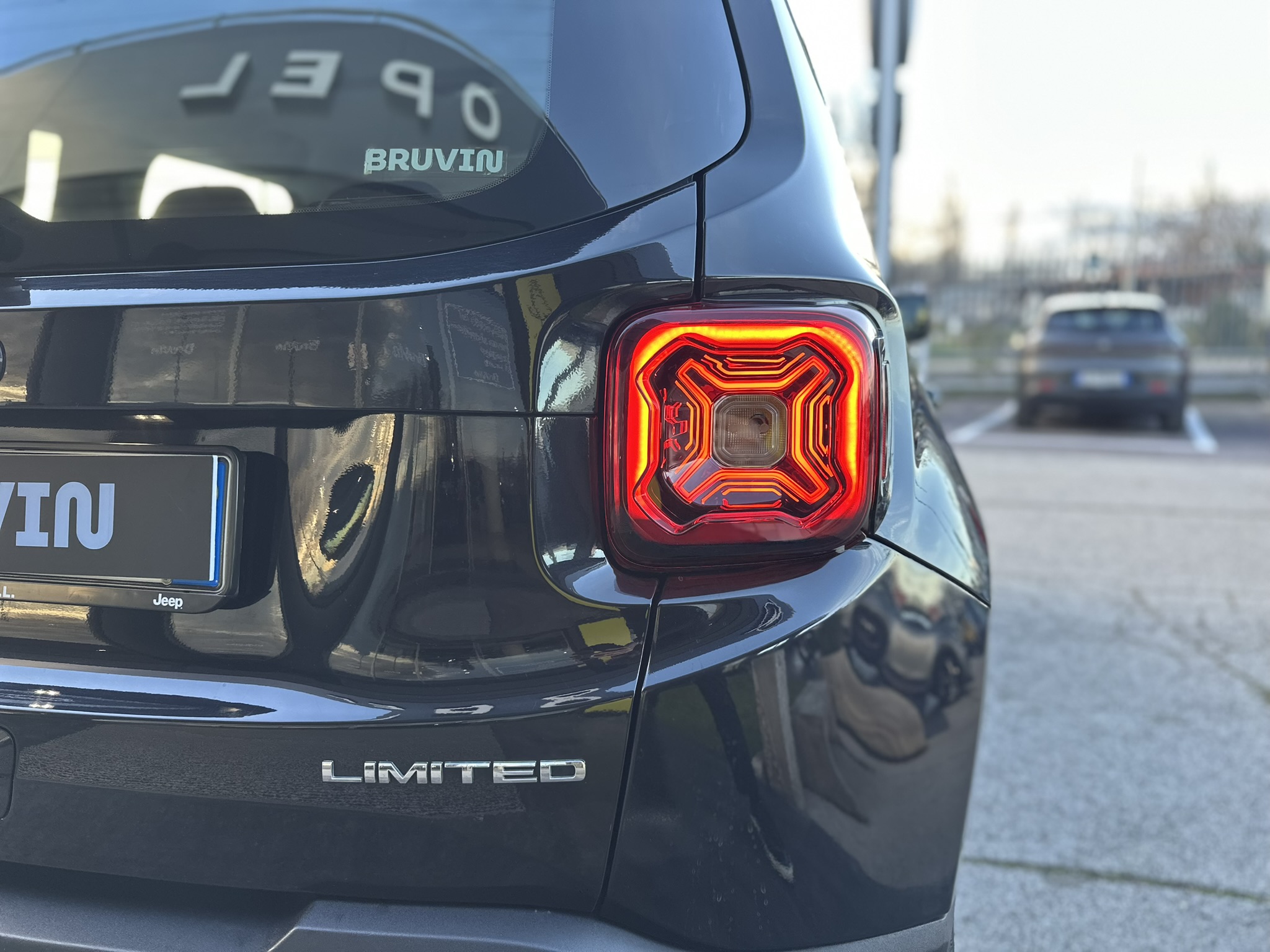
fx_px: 881
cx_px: 635
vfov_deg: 56.8
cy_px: 476
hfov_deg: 71.6
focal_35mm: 24
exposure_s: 1/96
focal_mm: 6.86
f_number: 1.78
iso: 64
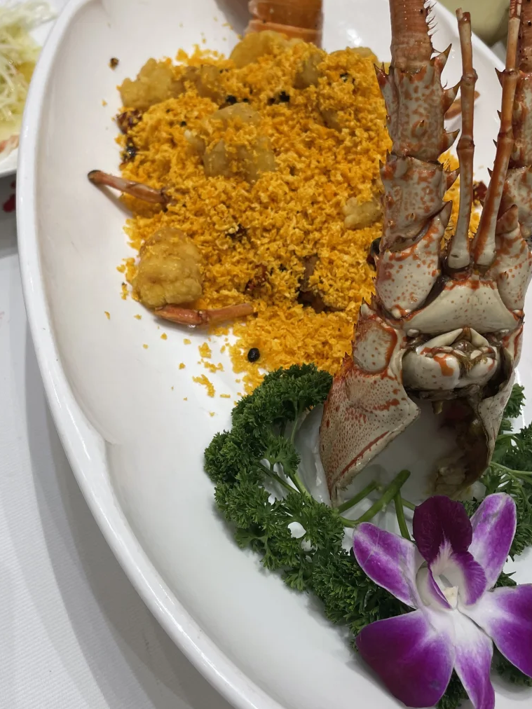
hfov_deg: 38.7
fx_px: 758
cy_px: 314
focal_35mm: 37
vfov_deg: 50.0
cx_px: 264
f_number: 1.6
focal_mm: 4.2
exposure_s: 1/100
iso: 80
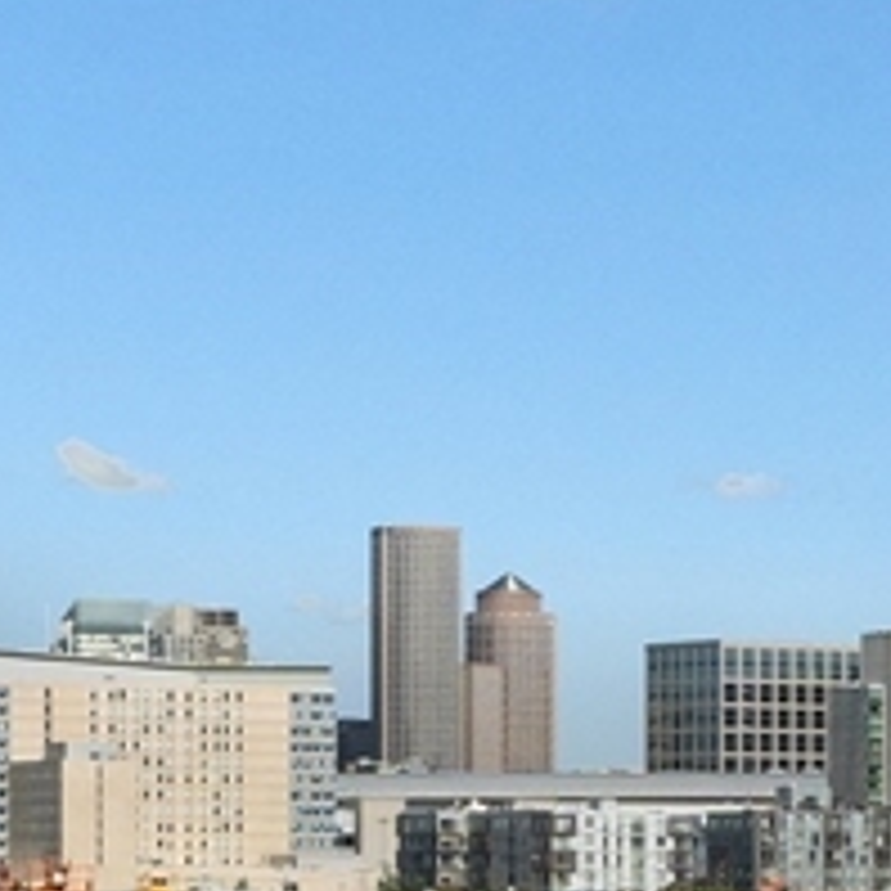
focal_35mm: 136
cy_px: 785
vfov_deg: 12.7
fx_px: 3960
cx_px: 1053
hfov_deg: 12.5
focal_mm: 21
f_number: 9
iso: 200
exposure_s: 1/800
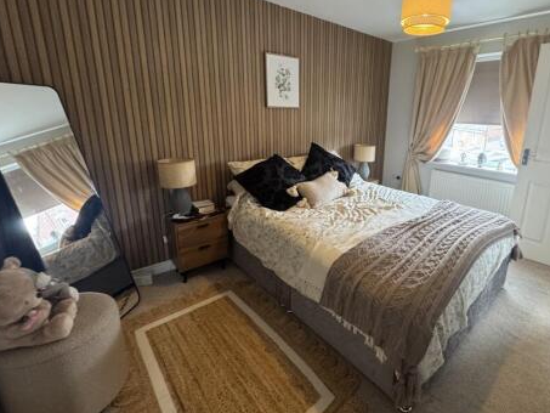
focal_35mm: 18
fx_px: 286
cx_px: 328
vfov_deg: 71.4
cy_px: 183
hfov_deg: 86.7
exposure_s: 1/60
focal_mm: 2.22
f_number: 2.2
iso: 400
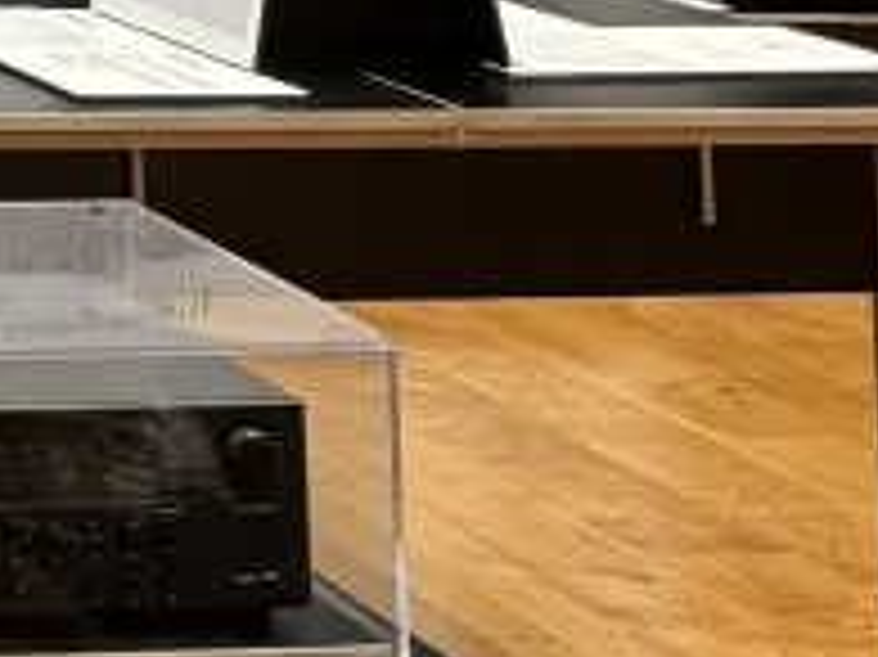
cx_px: -887
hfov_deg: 10.3
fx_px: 4487
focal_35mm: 177
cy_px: -1494
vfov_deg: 7.2
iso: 160
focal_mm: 6.76
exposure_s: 1/121
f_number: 1.78
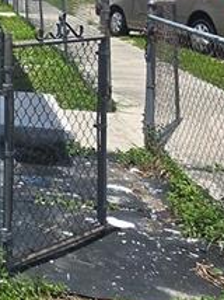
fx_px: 631
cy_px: -57
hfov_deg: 14.8
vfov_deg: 24.3
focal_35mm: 73
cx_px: -276
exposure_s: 1/2000
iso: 32
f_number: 2.2
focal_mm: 1.7
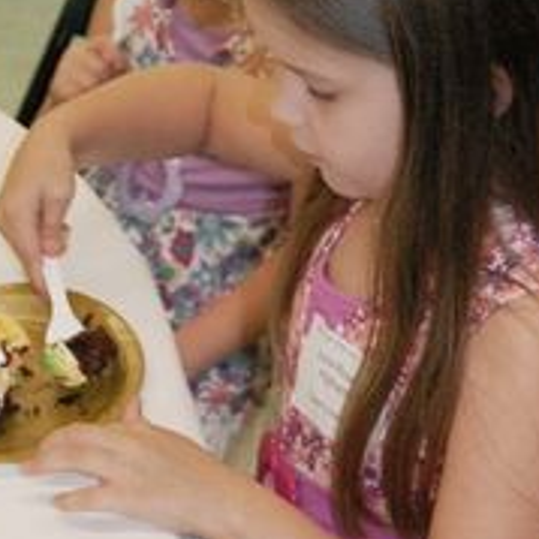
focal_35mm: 108
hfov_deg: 16.1
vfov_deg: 16.1
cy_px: 367
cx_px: 310
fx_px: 1903
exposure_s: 1/80
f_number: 5
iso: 1600
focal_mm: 38
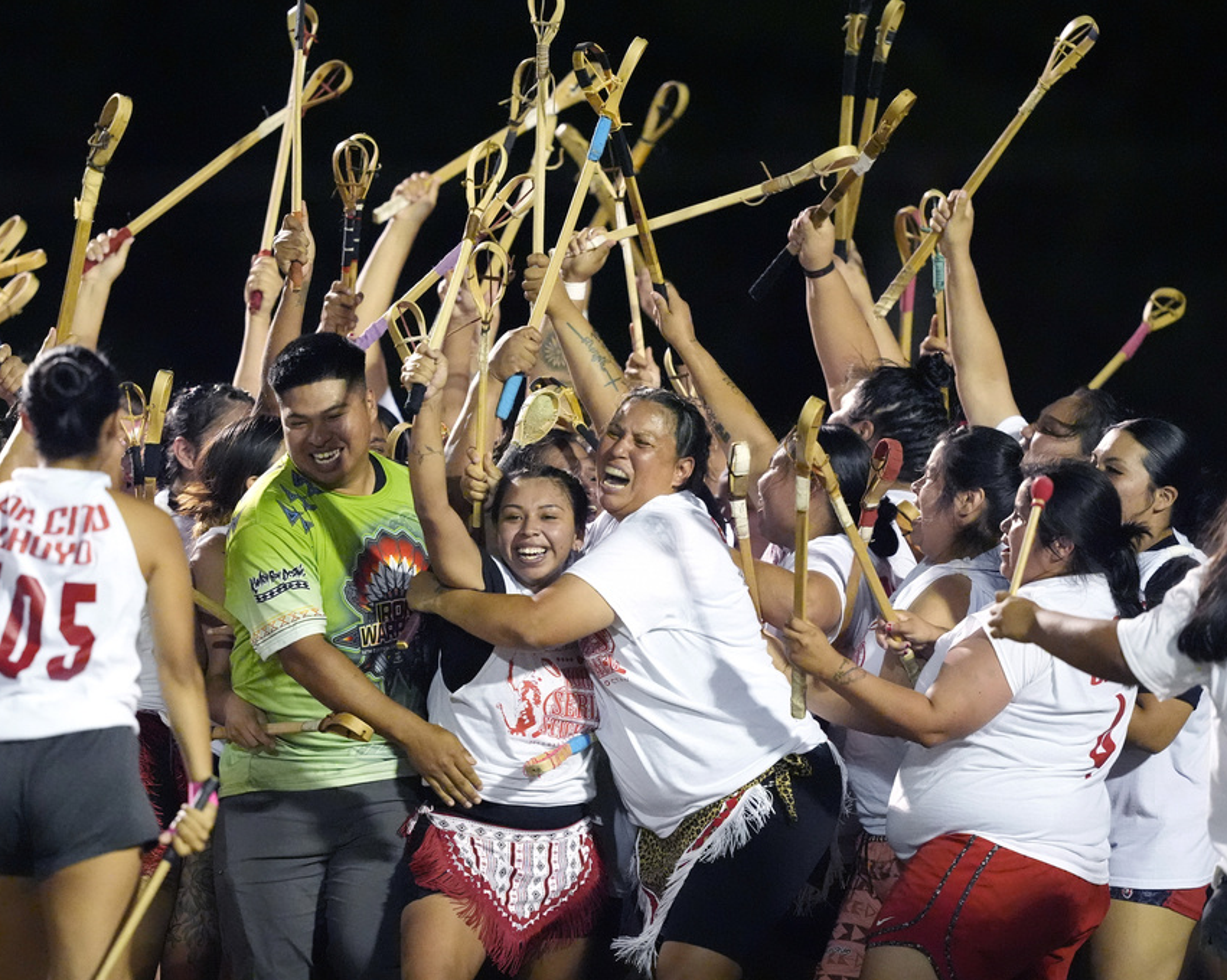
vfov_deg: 3.4
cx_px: 544
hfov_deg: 4.3
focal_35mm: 452
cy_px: 491
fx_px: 16407
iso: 12800
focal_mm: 400
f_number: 3.2
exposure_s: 1/1250
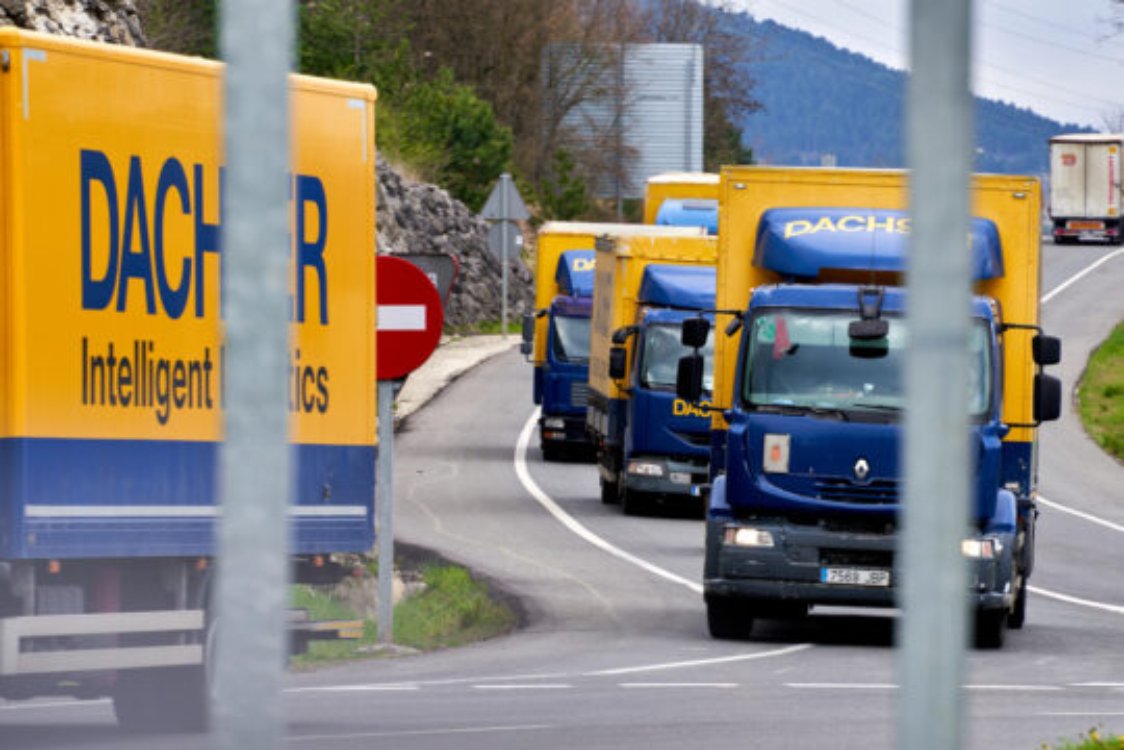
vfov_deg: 4.6
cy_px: 375
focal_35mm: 300
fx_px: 9366
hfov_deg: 6.9
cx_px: 562
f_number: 7.1
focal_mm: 200
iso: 125
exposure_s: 1/125
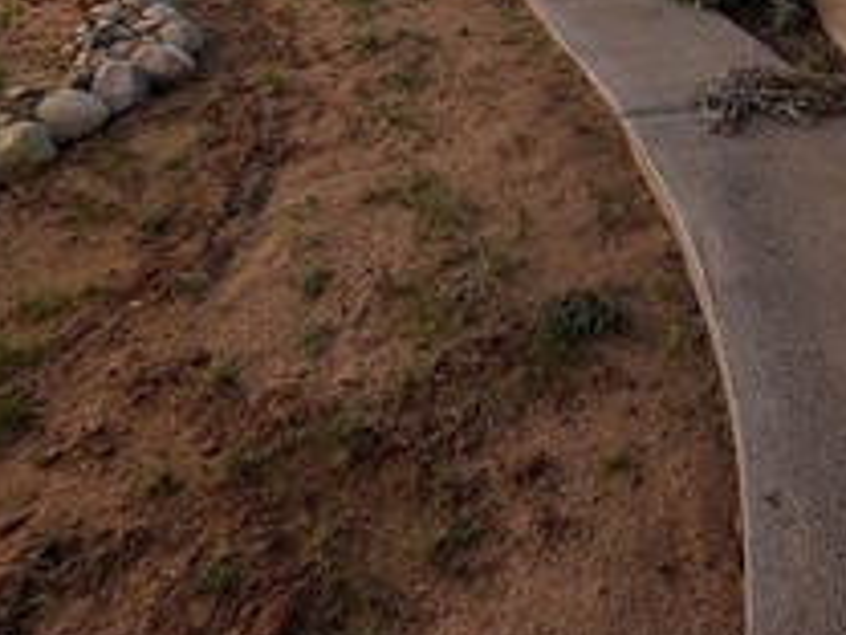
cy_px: -90
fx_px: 1051
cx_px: 565
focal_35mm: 43
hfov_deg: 43.2
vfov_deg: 29.7
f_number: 2.2
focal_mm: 2.22
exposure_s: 1/770
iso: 25
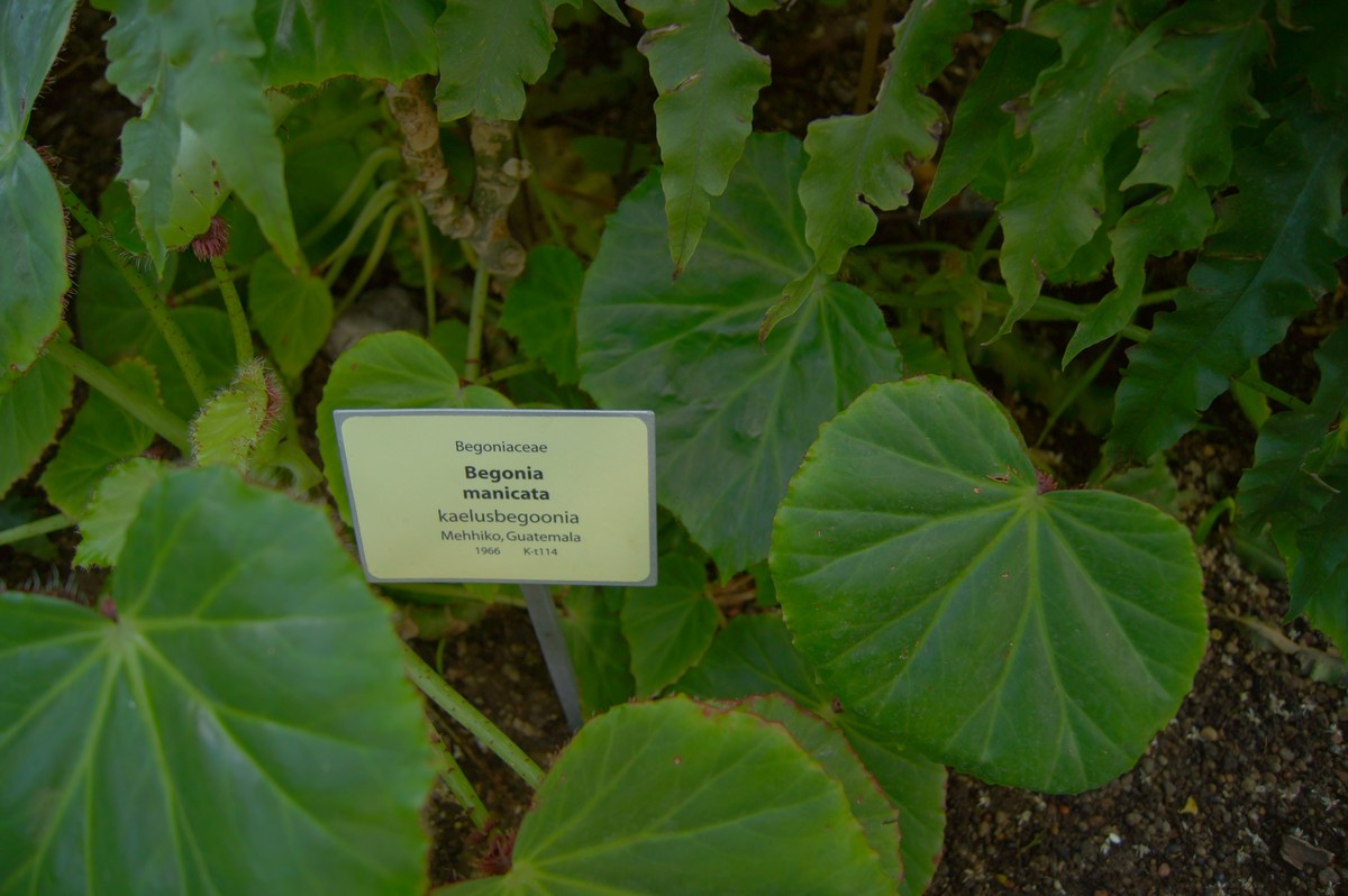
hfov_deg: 67.4
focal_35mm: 27
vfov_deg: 47.9
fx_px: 1010
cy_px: 448
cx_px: 674
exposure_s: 1/25
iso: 200
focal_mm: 18
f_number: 3.5
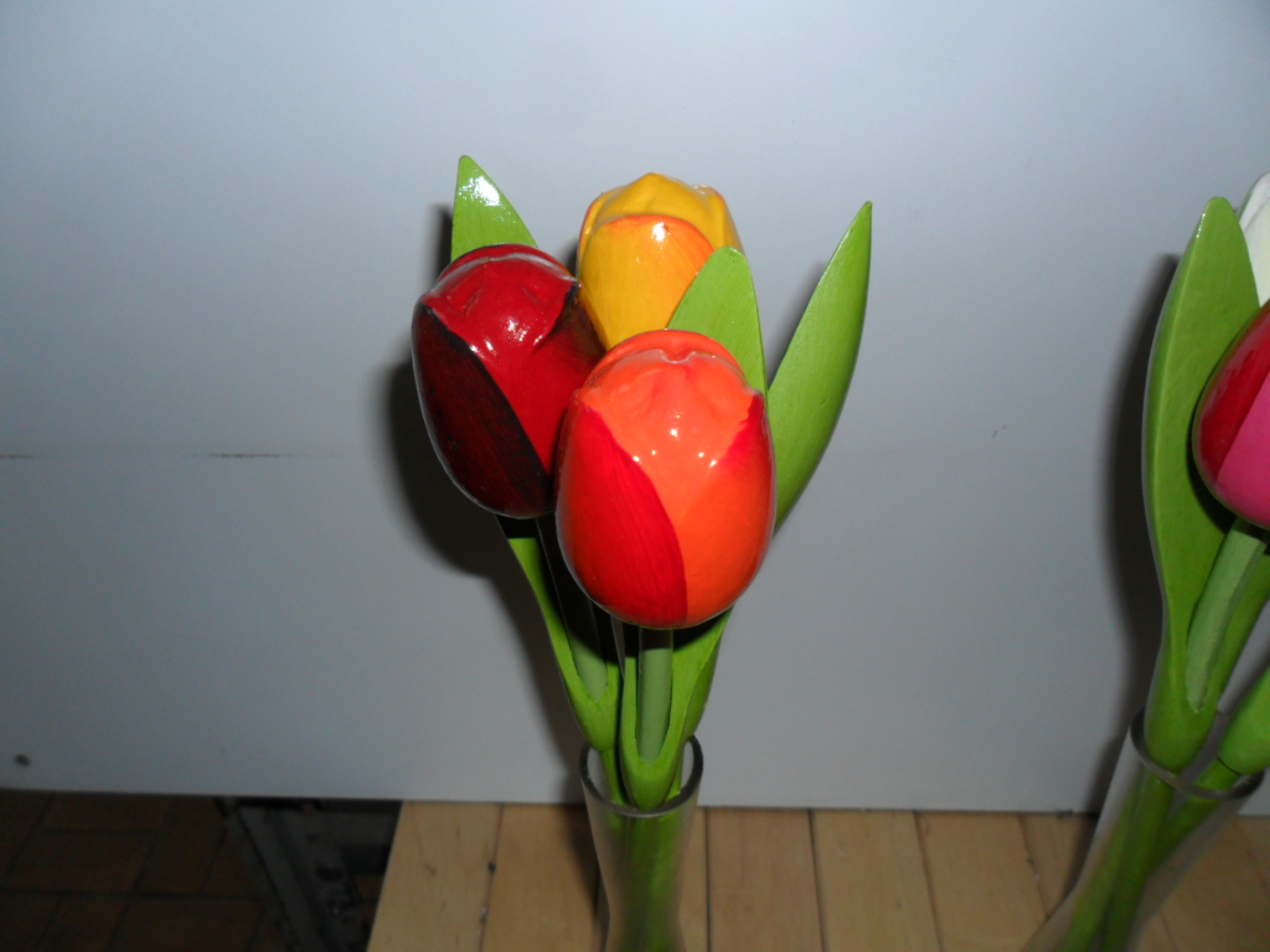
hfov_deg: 65.3
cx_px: 635
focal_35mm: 27
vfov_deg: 51.4
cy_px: 476
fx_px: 991
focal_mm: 4.9
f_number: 8.9
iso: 100
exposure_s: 1/45
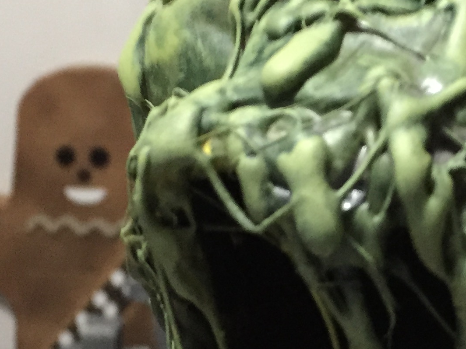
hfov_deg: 21.6
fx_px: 1198
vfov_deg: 16.6
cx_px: 412
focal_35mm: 89
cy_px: 210
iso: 500
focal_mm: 4.15
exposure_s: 1/15
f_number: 2.2
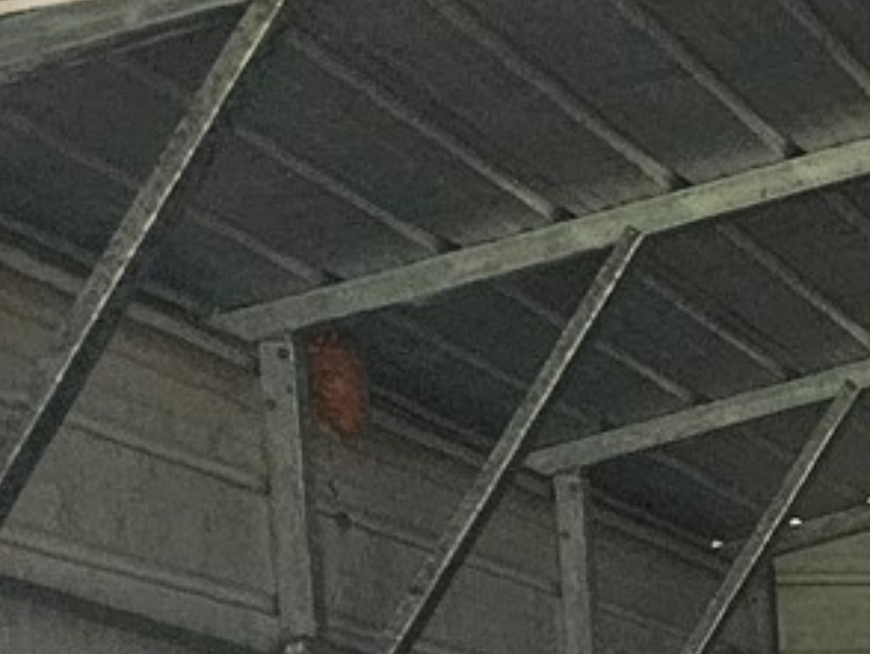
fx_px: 3144
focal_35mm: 125
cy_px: 1293
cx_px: 1953
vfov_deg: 10.9
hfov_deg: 12.8
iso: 1000
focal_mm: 5.4
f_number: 1.8
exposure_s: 1/120
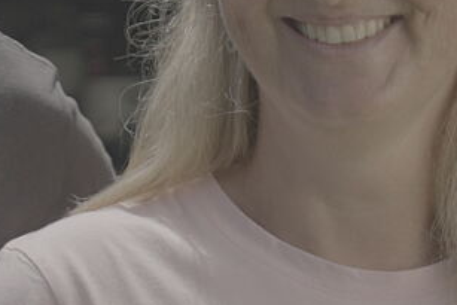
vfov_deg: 6.9
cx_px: 33
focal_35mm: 198
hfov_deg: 10.3
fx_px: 2515
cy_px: -72
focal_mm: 34
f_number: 2.8
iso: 640
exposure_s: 1/6400
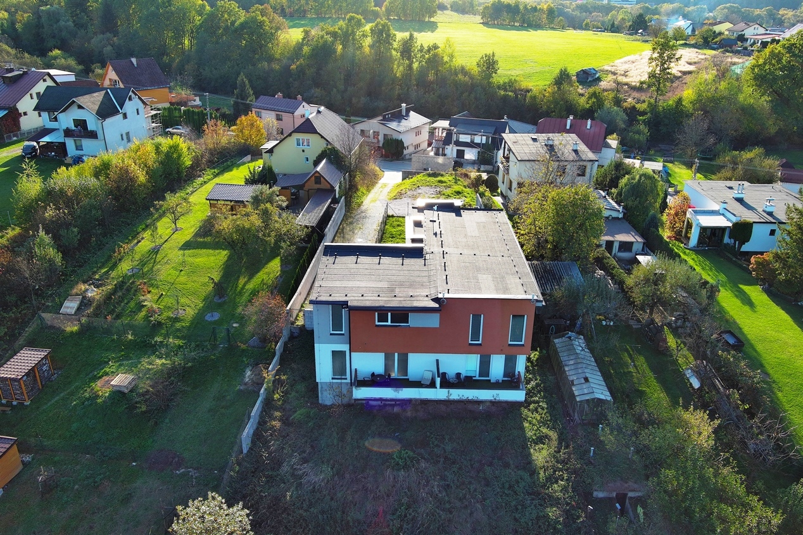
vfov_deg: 45.0
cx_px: 402
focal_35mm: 29
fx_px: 647
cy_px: 268
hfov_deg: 63.7
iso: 100
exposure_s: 1/529
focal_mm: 10.57
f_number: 2.8
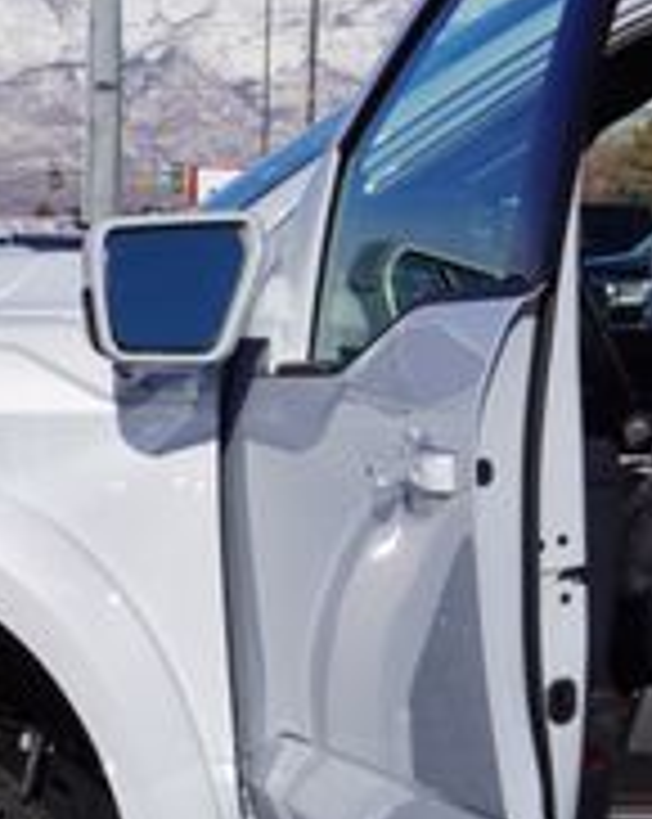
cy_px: 580
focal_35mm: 129
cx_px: 558
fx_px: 3119
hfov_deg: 11.9
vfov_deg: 14.9
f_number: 11
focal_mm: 26
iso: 100
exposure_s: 1/320
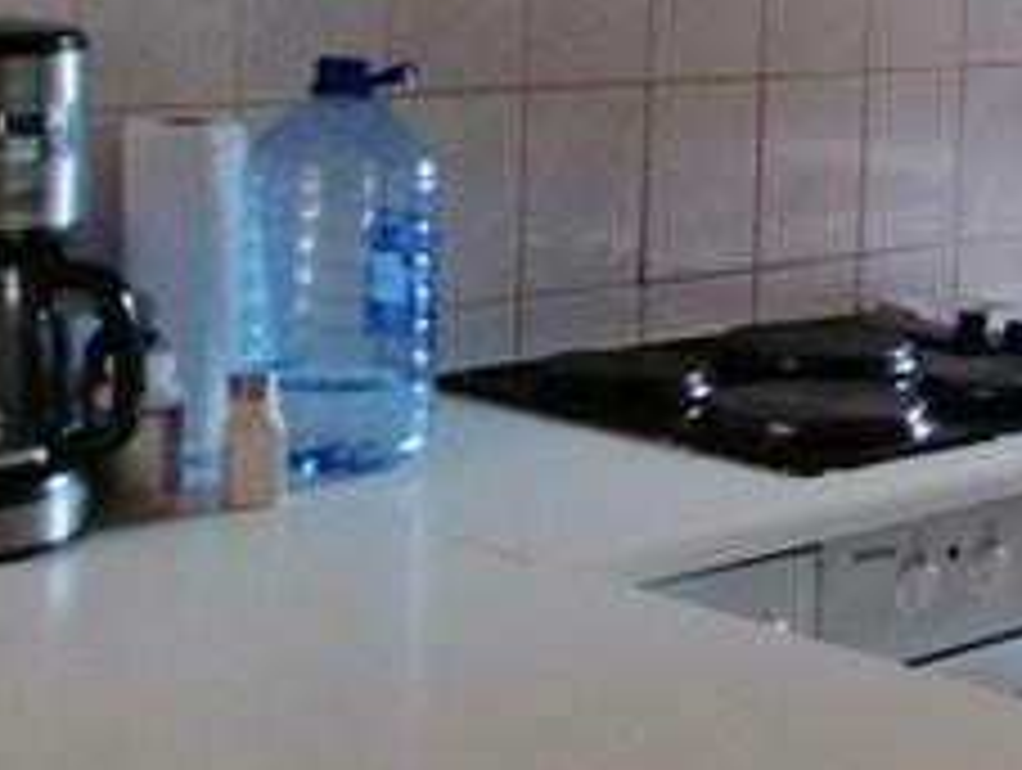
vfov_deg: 15.3
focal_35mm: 95
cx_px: 1184
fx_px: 2809
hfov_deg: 19.6
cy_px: -23
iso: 250
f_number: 1.8
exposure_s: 1/100
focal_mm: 3.95
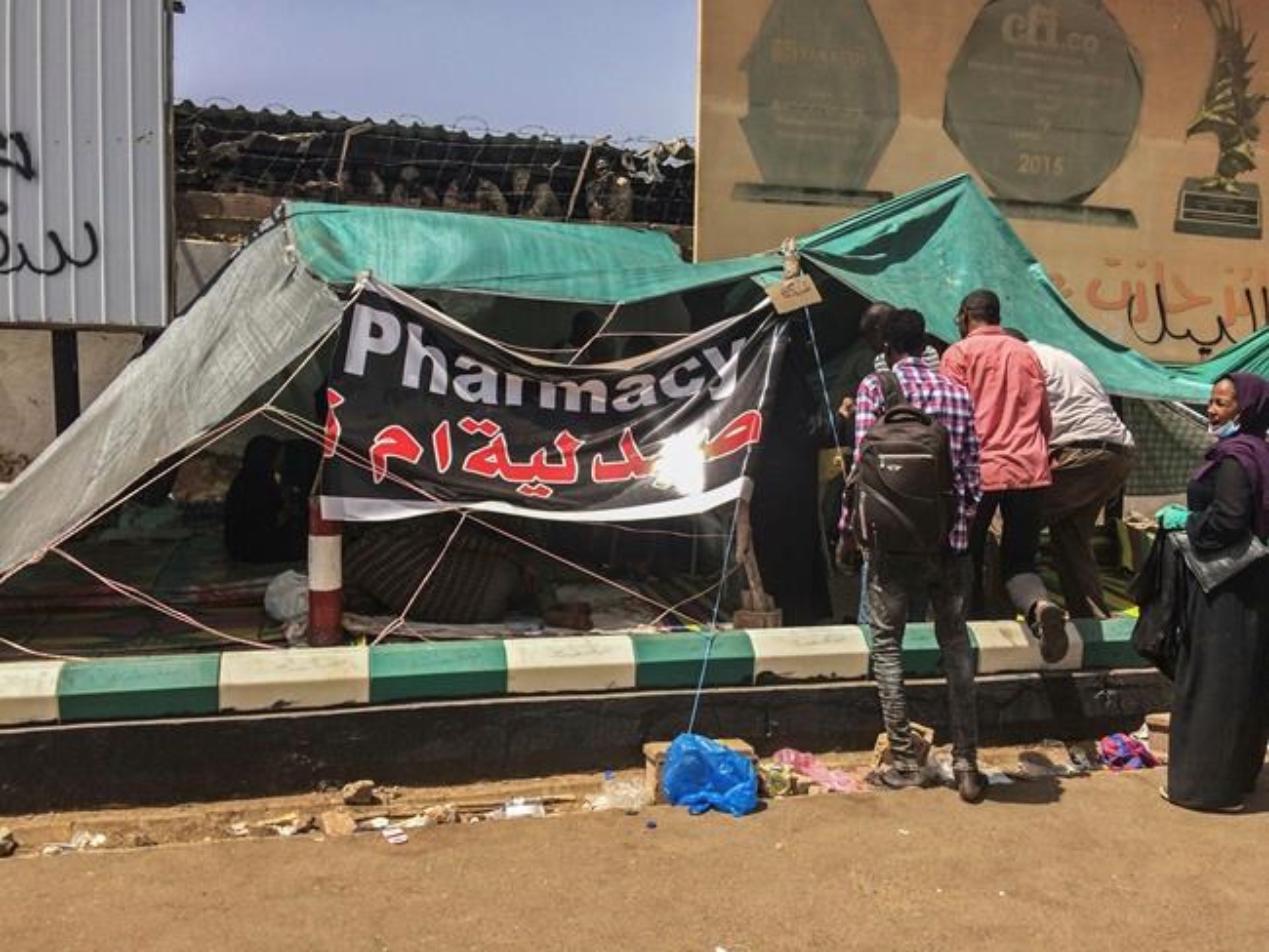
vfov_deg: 48.3
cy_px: 476
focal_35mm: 29
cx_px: 634
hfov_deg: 61.6
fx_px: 1064
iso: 32
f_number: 2.2
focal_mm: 4.15
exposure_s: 1/1800
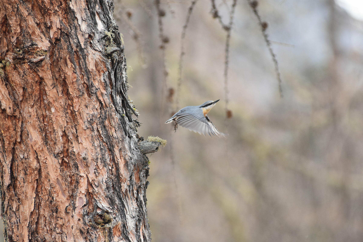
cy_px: 121
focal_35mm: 300
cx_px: 182
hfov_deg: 6.9
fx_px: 3025
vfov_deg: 4.6
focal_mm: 200
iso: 900
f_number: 4
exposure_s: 1/1000
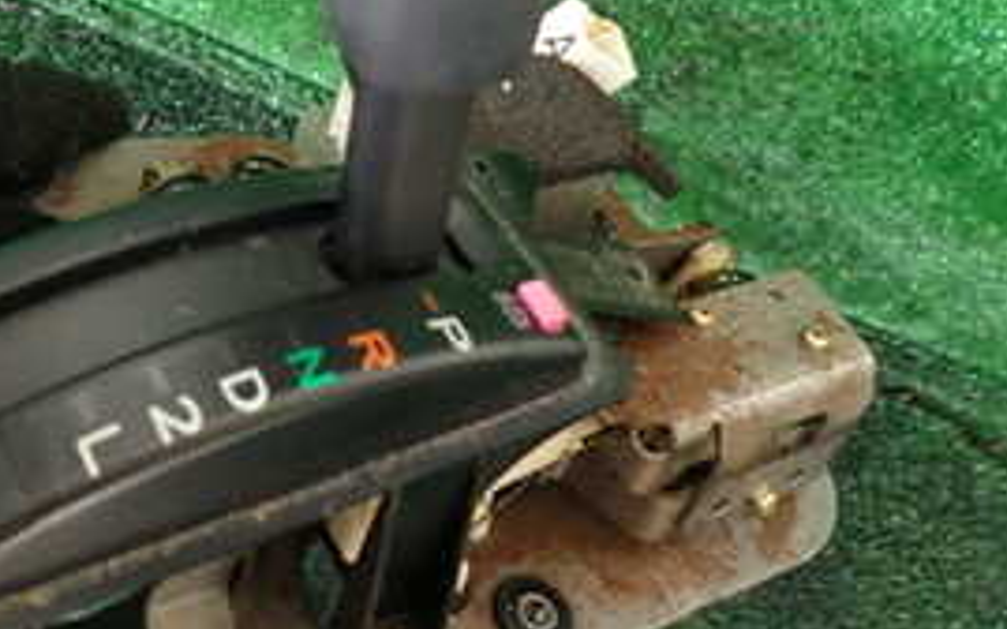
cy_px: -105
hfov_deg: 34.5
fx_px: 1619
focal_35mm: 59
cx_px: 423
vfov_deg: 20.7
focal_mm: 4.5
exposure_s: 1/50
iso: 200
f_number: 2
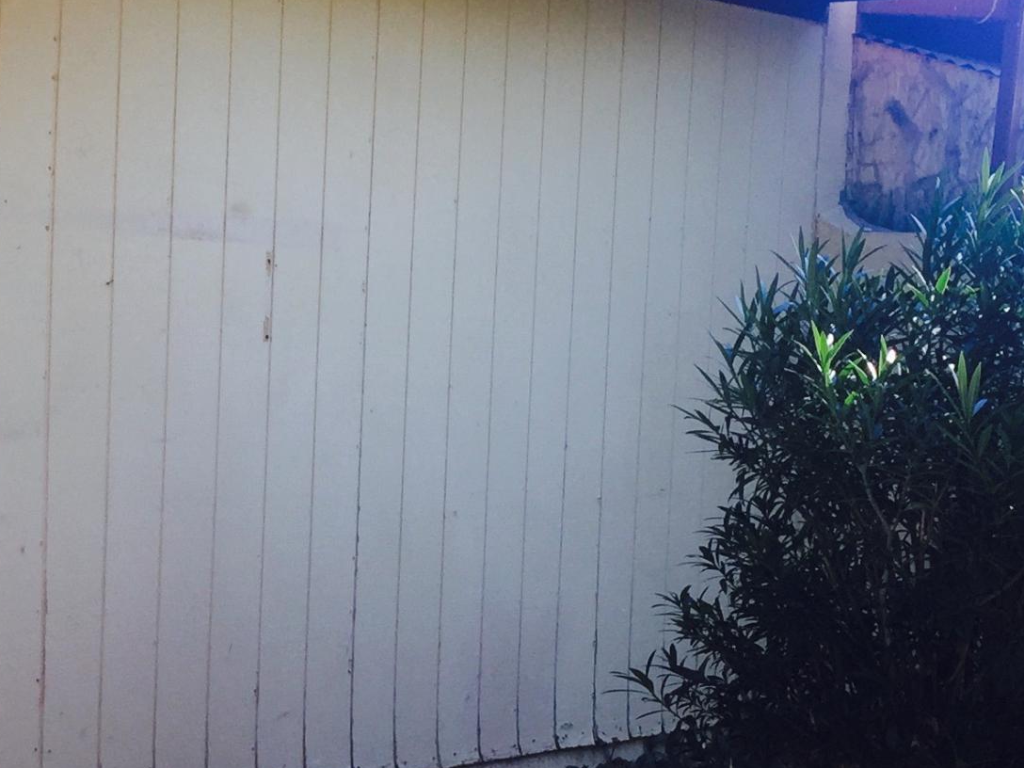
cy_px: 558
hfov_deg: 23.5
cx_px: 27
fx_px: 2367
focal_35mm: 80
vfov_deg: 18.3
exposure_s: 1/276
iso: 32
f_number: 2.2
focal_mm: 4.15
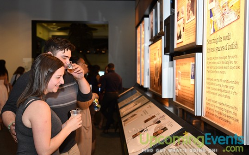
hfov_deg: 40.3
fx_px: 339
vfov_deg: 25.8
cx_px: 124
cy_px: 75
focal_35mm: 50
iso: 1000
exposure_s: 1/125
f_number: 3.5
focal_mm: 32
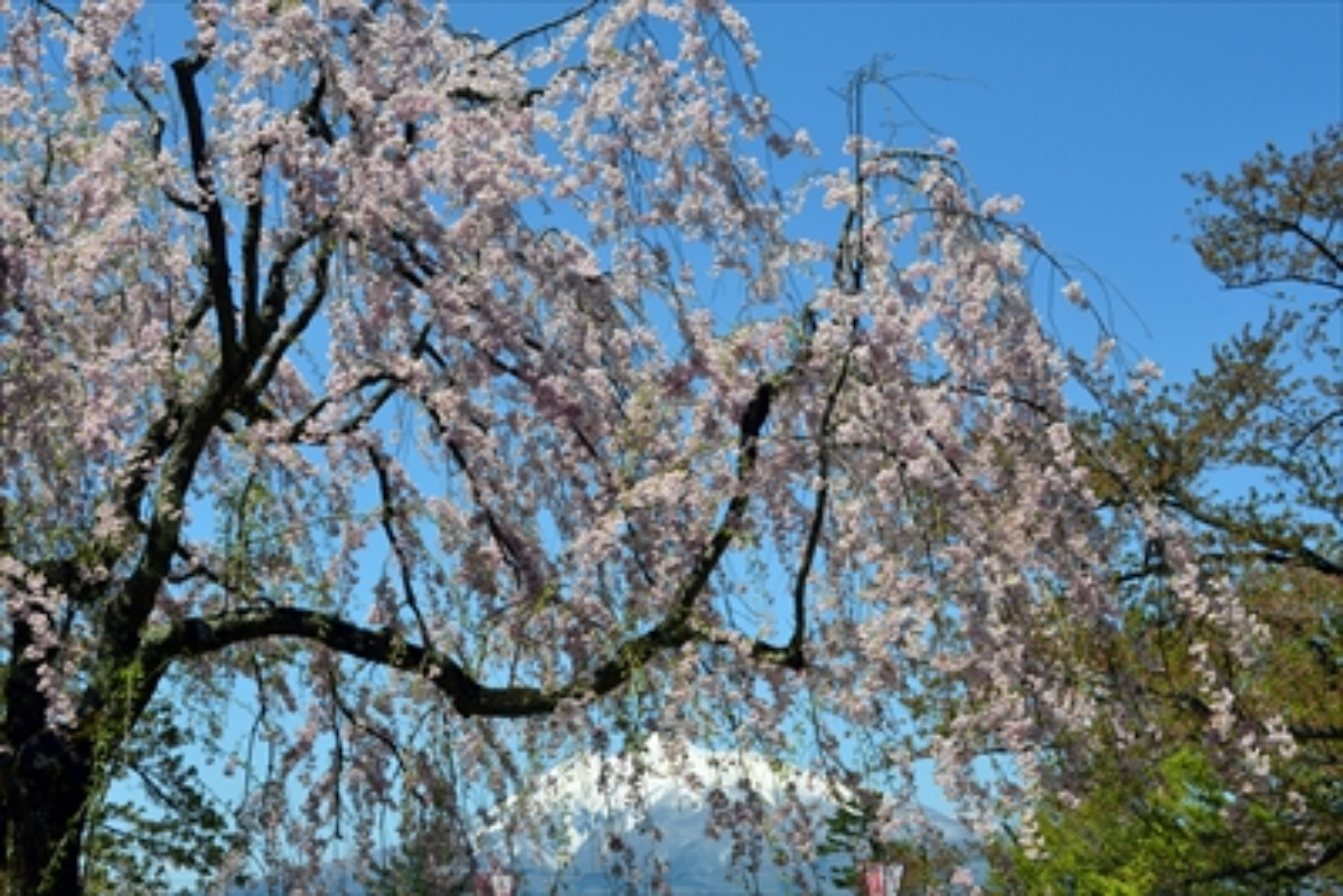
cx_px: 672
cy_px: 448
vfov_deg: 27.0
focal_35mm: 50
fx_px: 1866
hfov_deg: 39.6
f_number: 11
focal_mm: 50
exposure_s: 1/500
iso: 400
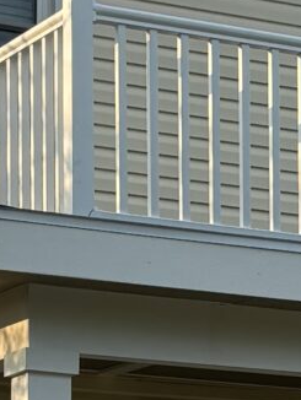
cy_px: 544
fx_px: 2362
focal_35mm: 204
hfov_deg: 7.2
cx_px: 367
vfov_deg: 9.5
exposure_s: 1/1590
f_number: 1.6
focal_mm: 5.96
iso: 50
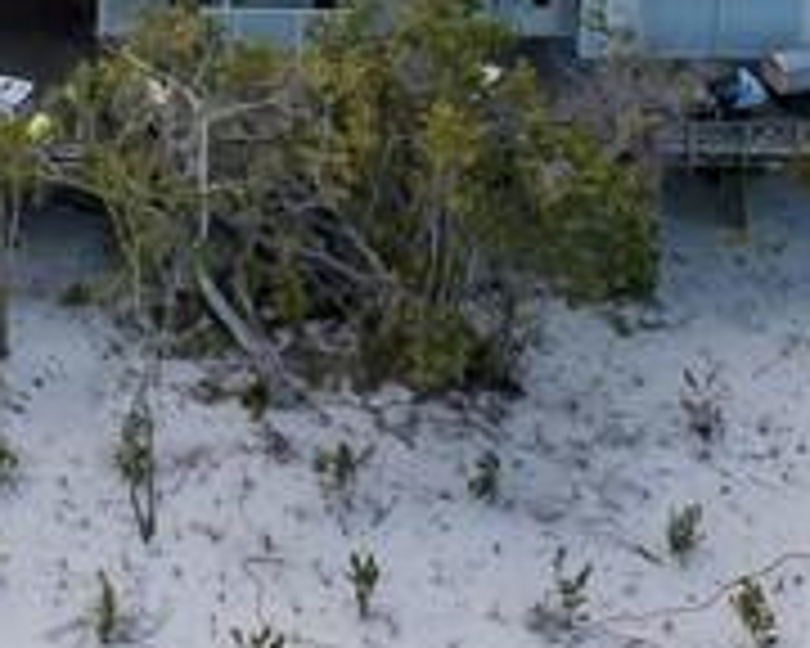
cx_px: -112
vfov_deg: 10.5
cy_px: -693
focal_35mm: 133
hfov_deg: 14.1
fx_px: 3188
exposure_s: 1/100
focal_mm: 12.29
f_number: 4
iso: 100
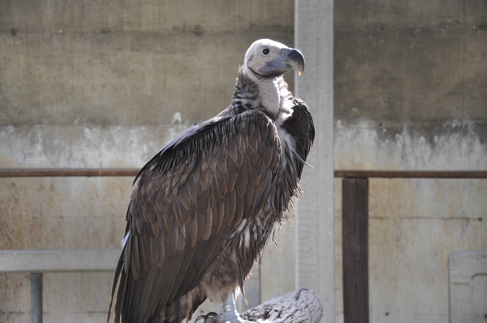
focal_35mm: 105
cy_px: 162
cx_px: 244
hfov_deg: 19.5
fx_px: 1419
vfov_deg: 13.0
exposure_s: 1/125
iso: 400
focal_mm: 70
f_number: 5.3
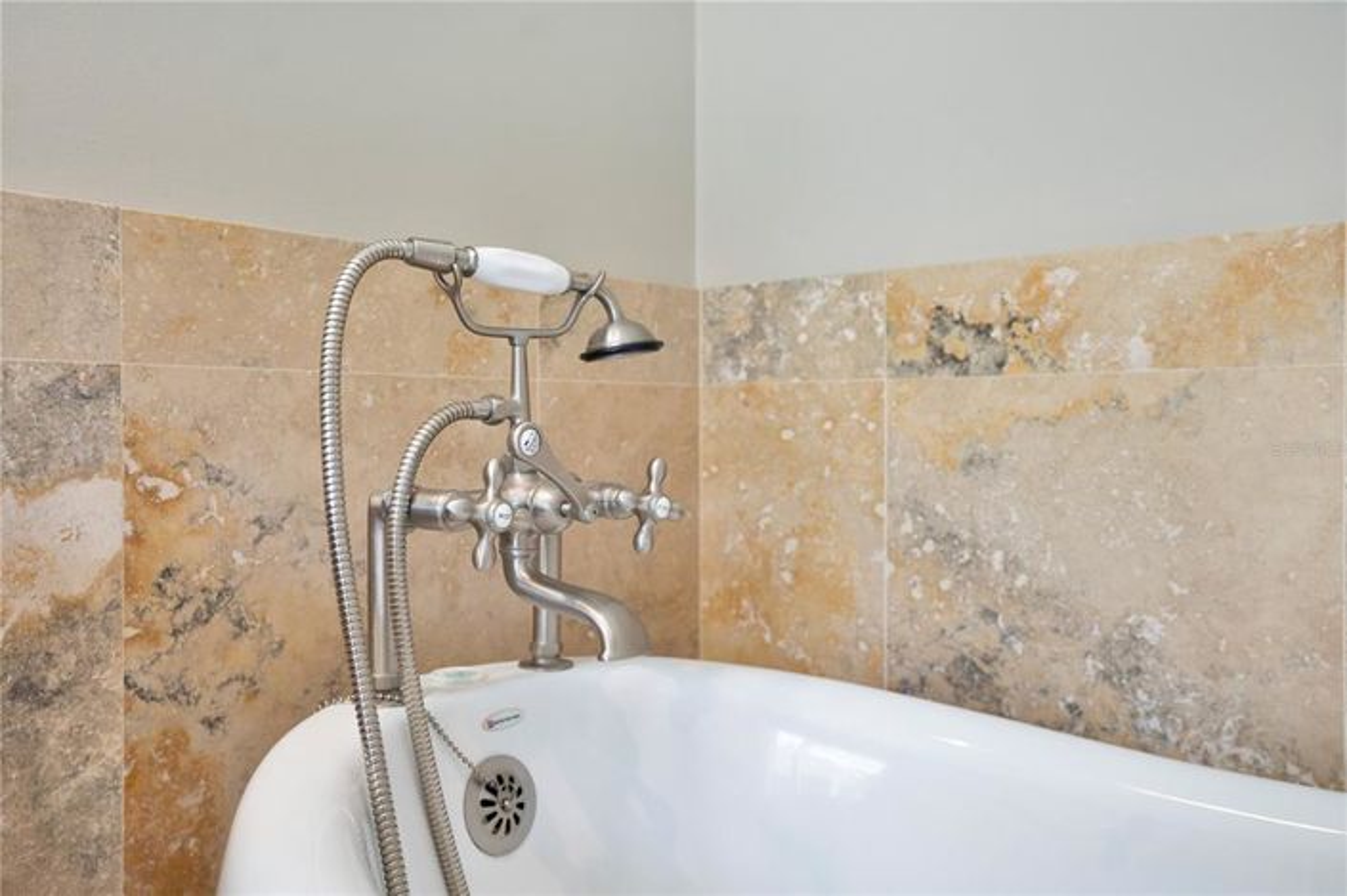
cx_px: 674
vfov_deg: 43.5
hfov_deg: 62.0
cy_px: 448
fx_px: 1122
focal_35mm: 30
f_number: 4
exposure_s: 1/160
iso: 1000
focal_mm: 30
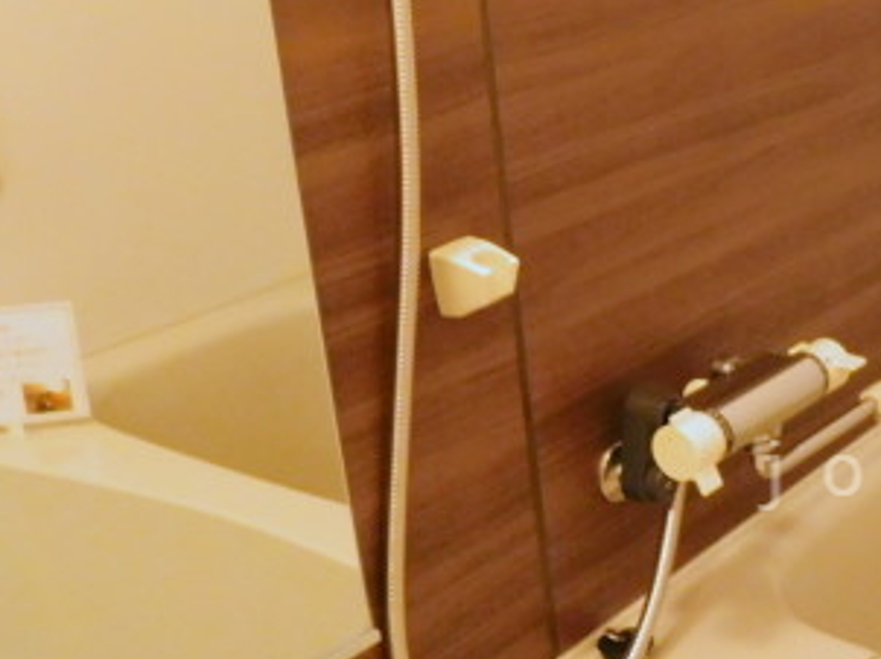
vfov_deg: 23.8
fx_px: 1551
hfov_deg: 28.9
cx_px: 957
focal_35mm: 61
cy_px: 475
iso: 400
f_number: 3
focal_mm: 4
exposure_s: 1/13
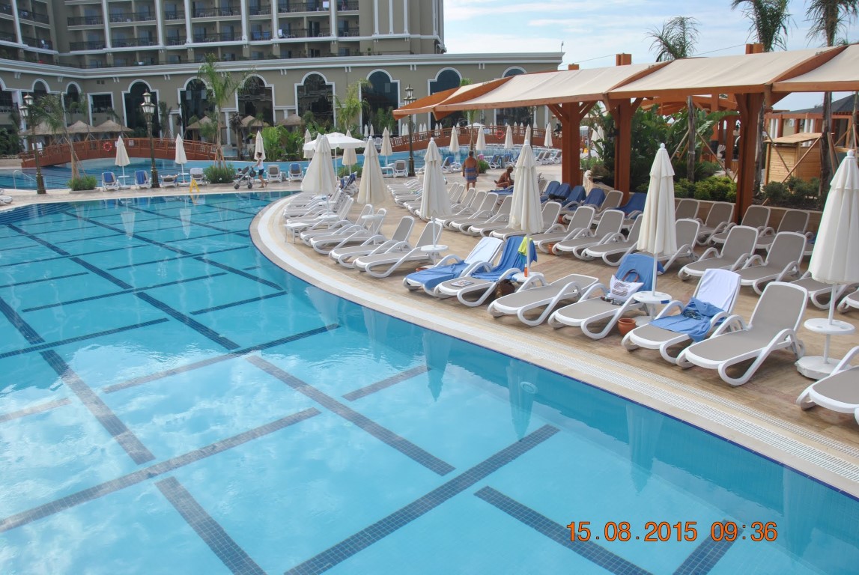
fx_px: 645
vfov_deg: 48.1
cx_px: 430
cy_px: 288
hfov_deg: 67.3
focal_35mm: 27
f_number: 7.1
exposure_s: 1/200
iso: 100
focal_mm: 18
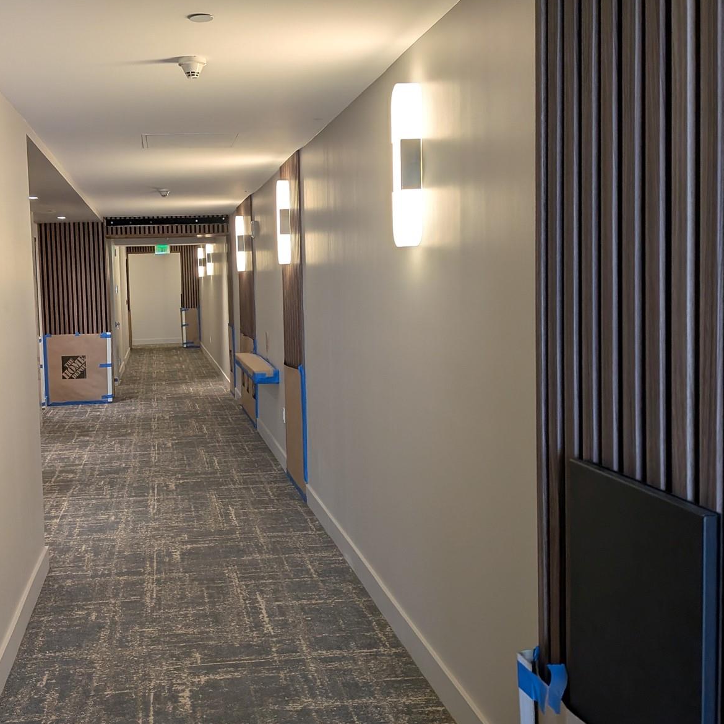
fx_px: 686
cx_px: 254
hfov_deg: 54.7
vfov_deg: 55.6
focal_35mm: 29
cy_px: 364
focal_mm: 4.53
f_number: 1.7
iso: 126
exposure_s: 1/120
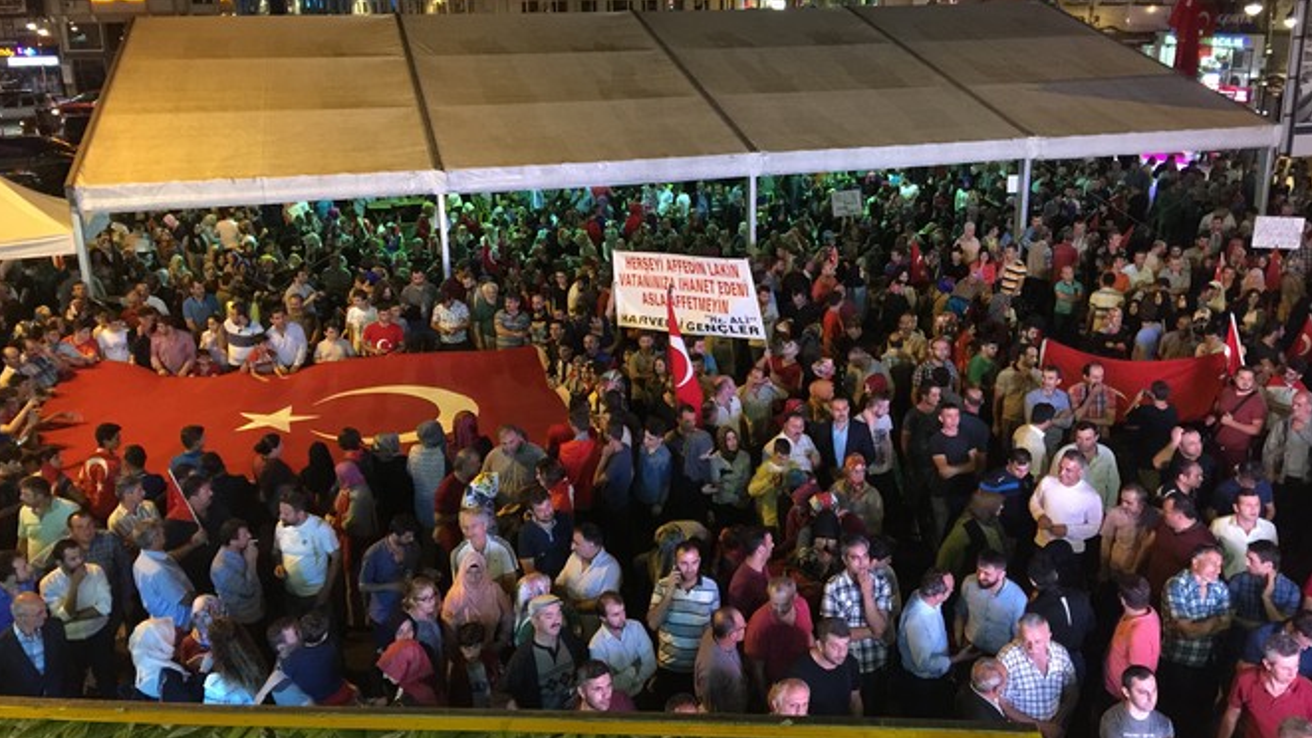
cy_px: 351
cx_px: 655
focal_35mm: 32
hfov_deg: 61.0
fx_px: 1113
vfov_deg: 36.7
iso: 160
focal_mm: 4.15
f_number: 2.2
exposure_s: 1/8
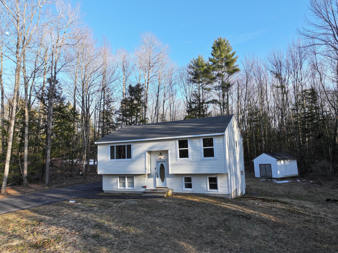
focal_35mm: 24
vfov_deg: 56.8
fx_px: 234
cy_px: 126
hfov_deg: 71.6
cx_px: 169
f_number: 2.8
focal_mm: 12.29
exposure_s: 1/500
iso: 150
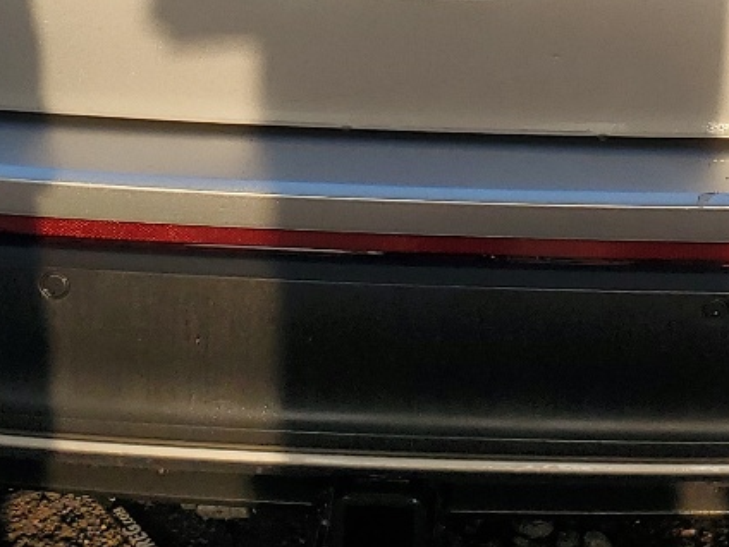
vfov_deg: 14.2
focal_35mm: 98
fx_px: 2064
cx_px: 390
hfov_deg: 20.0
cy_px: -265
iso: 50
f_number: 1.5
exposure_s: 1/1111
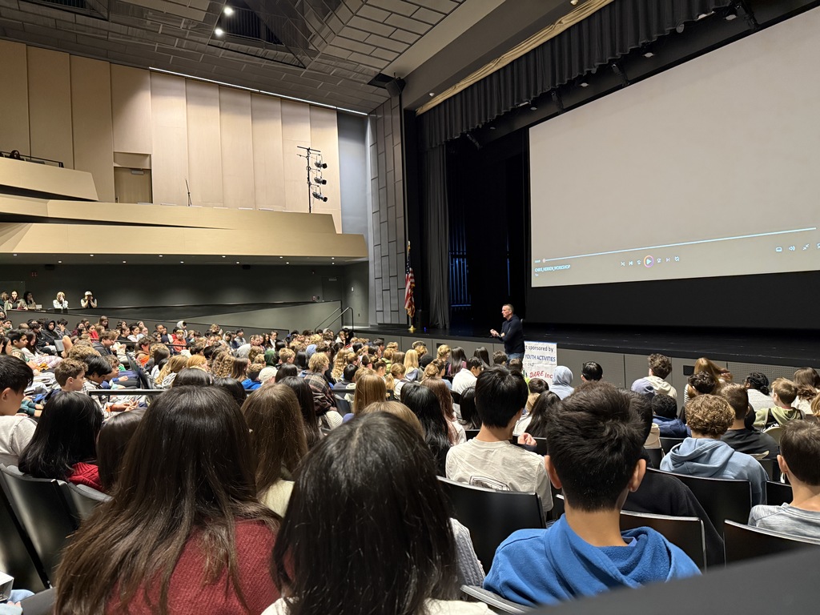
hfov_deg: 71.6
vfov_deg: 56.8
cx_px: 410
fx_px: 569
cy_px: 308
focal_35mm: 24
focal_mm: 6.76
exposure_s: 1/55
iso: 800
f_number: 1.78
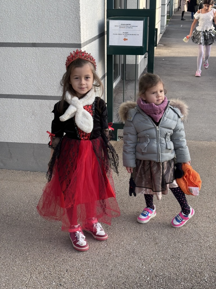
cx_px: 108
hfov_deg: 28.0
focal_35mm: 52
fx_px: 433
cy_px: 144
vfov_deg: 36.8
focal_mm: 5.96
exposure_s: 1/284
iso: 32
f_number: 1.6
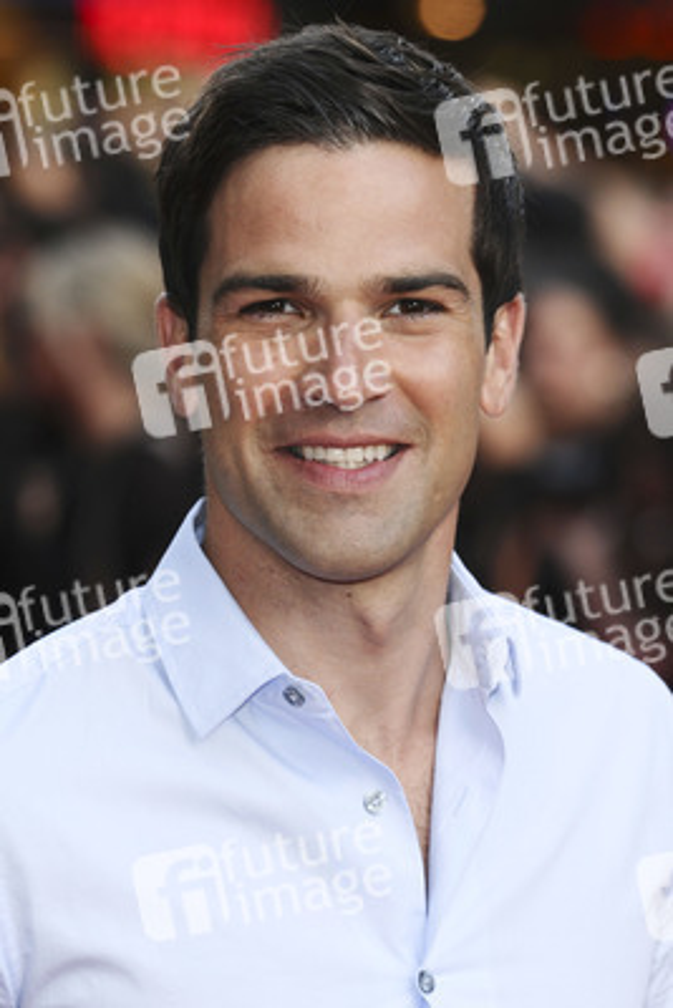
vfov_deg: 8.3
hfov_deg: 5.6
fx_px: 6934
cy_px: 504
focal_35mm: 248
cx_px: 336
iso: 320
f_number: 5
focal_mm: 165
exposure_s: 1/200
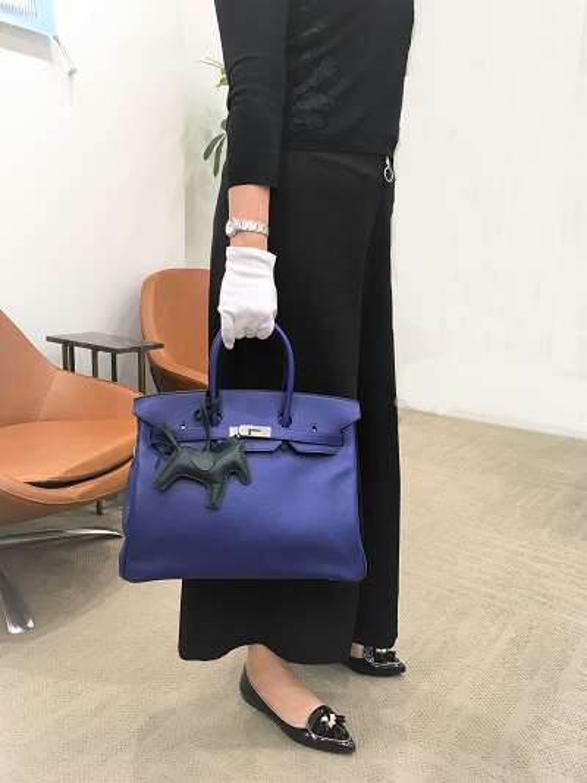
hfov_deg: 48.2
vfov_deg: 61.6
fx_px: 655
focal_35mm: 29
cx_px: 294
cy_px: 392
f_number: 2.2
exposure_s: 1/33
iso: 32
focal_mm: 4.15
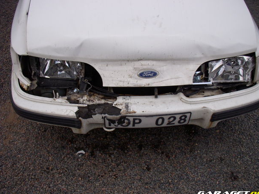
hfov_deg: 46.8
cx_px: 134
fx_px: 299
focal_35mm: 40
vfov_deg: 36.0
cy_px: 95
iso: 100
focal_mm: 6.3
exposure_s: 1/200
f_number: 3.3
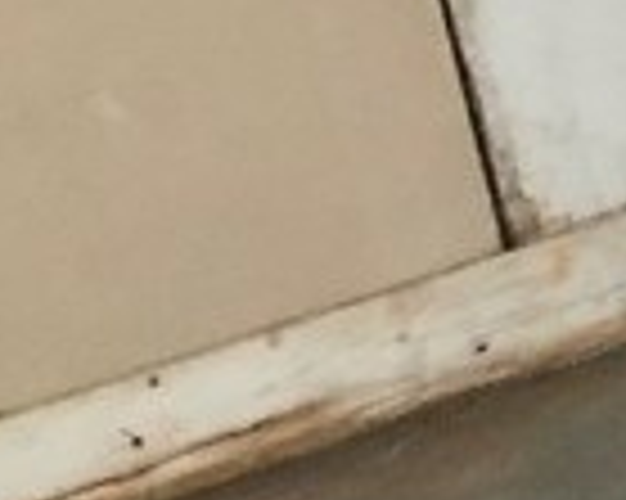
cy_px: -631
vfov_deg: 7.3
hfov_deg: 7.7
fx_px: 3721
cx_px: 2193
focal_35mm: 201
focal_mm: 3.99
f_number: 1.8
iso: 100
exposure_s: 1/5
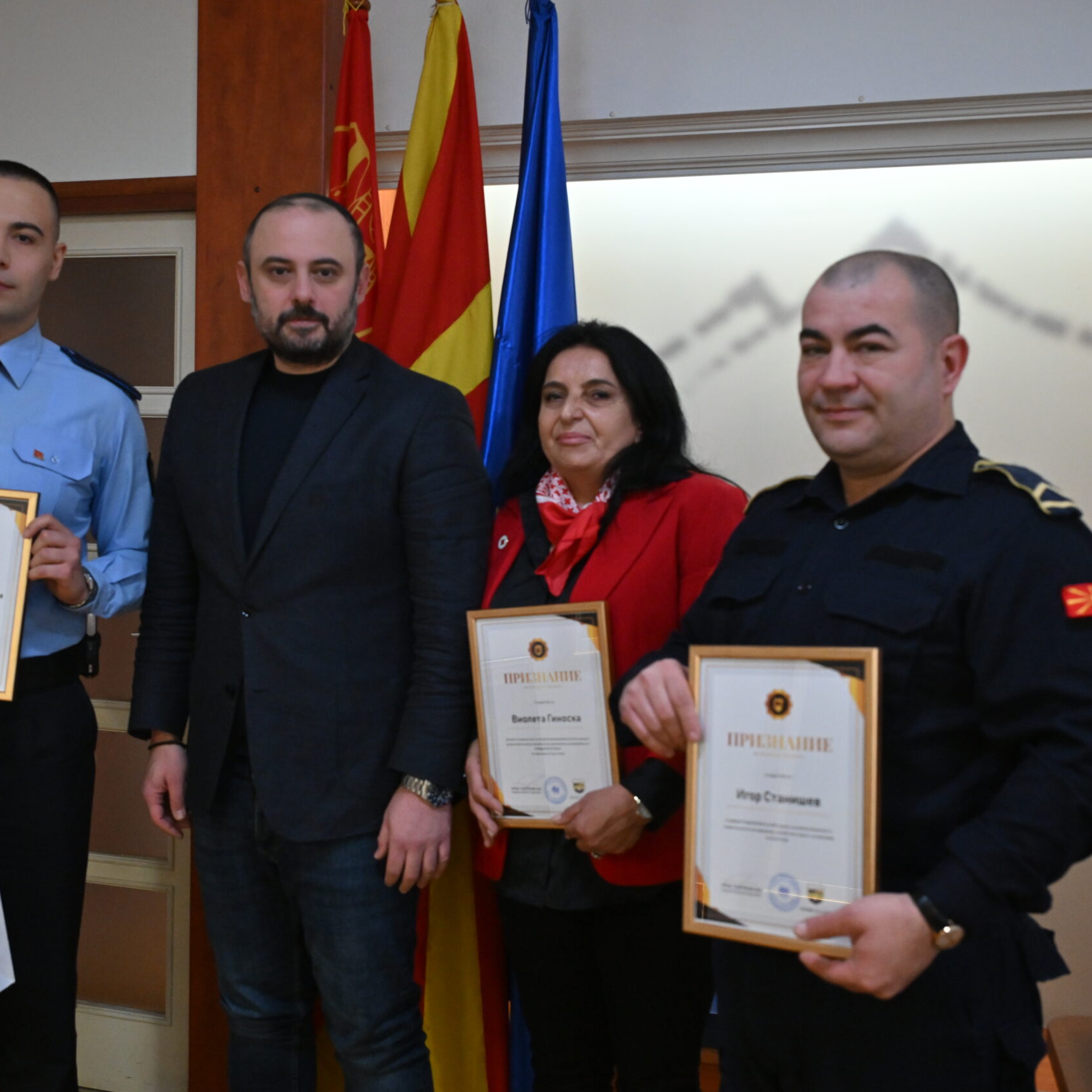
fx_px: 1451
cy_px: 551
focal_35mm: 41
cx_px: 470
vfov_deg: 41.3
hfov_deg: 41.2
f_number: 4
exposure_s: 1/125
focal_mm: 31.5
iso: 3200
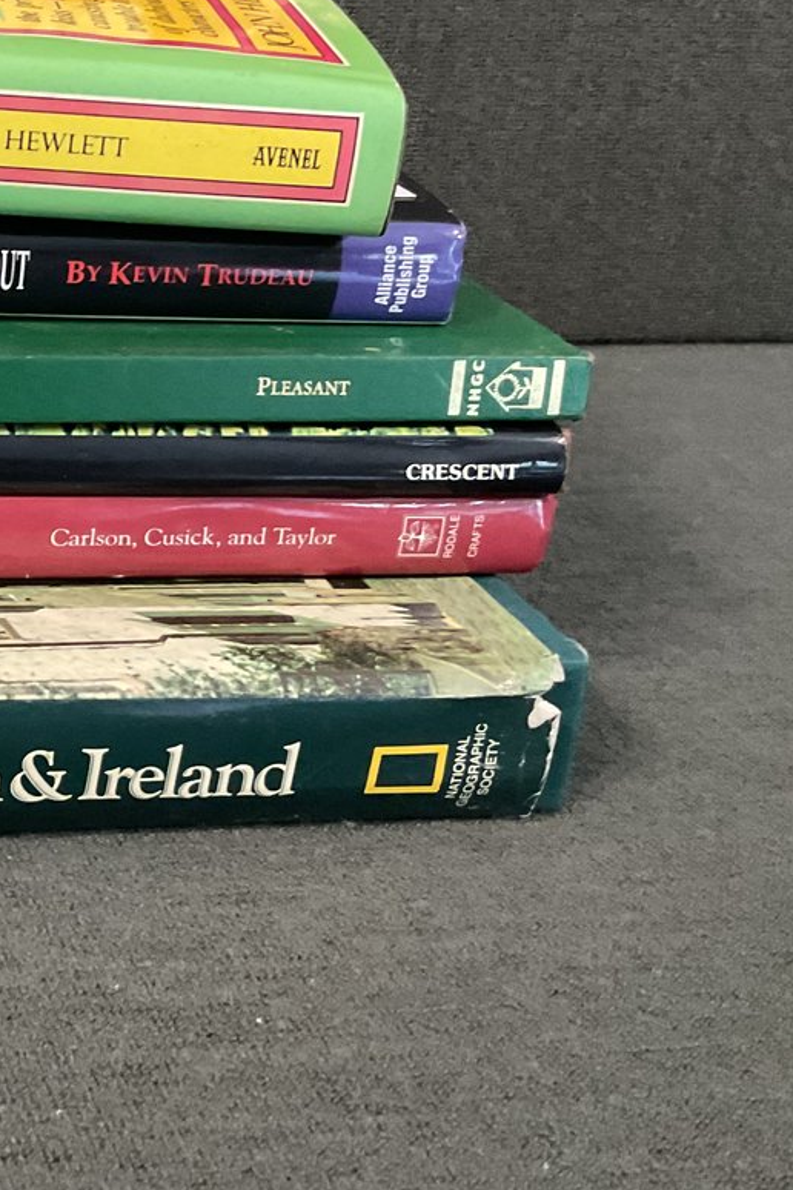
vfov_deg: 33.9
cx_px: -95
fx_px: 1949
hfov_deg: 21.7
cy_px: 530
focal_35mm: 59
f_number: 1.8
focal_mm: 3
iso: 320
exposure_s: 1/40
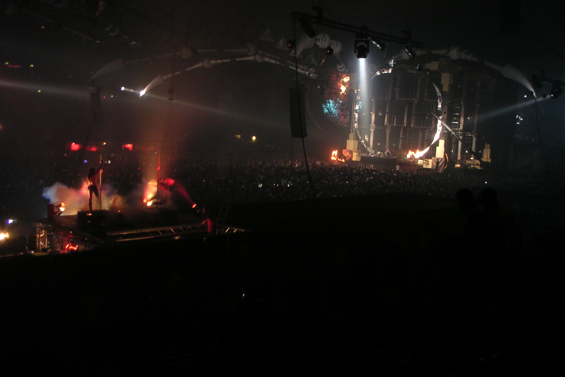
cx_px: 281
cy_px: 173
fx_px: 628
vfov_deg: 33.4
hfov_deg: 48.5
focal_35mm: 40
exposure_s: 1/3
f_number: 2.8
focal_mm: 6
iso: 100
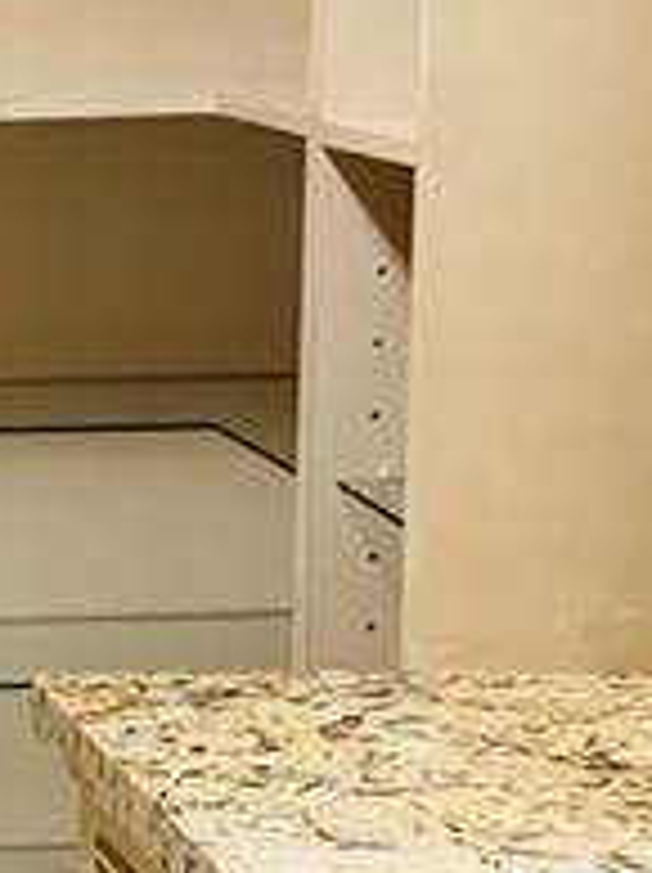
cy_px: 594
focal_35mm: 161
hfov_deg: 8.8
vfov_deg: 12.3
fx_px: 4052
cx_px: -517
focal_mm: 4.25
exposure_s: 1/60
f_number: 1.8
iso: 200
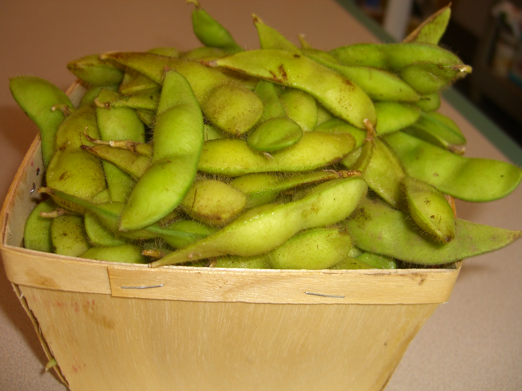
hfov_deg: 49.0
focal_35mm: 38
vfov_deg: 37.7
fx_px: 573
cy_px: 196
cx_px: 261
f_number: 2.8
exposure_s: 1/60
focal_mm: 7.9
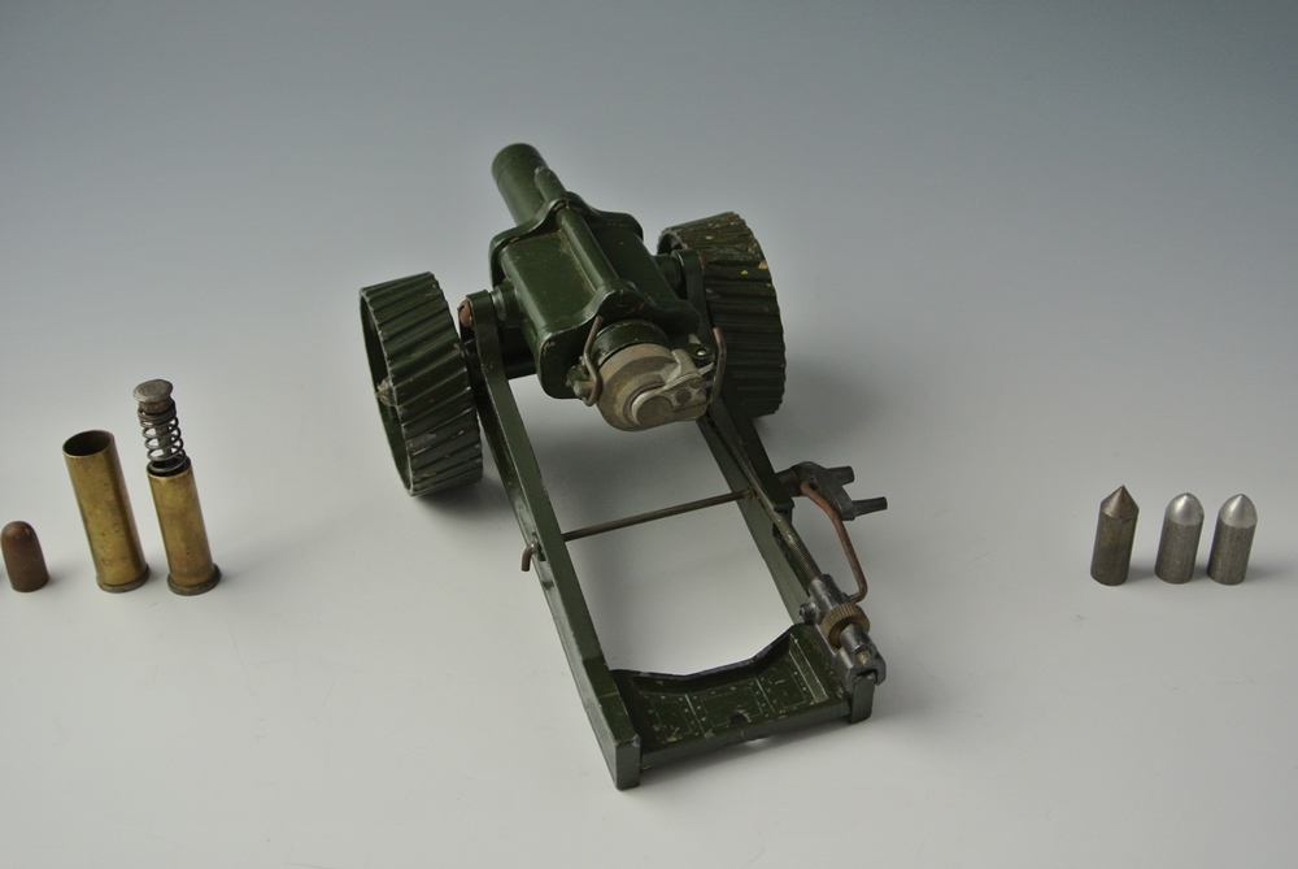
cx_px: 649
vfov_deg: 29.9
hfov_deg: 43.6
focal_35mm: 45
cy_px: 434
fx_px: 1624
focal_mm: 16.9
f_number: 4.5
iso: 400
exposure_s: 1/100
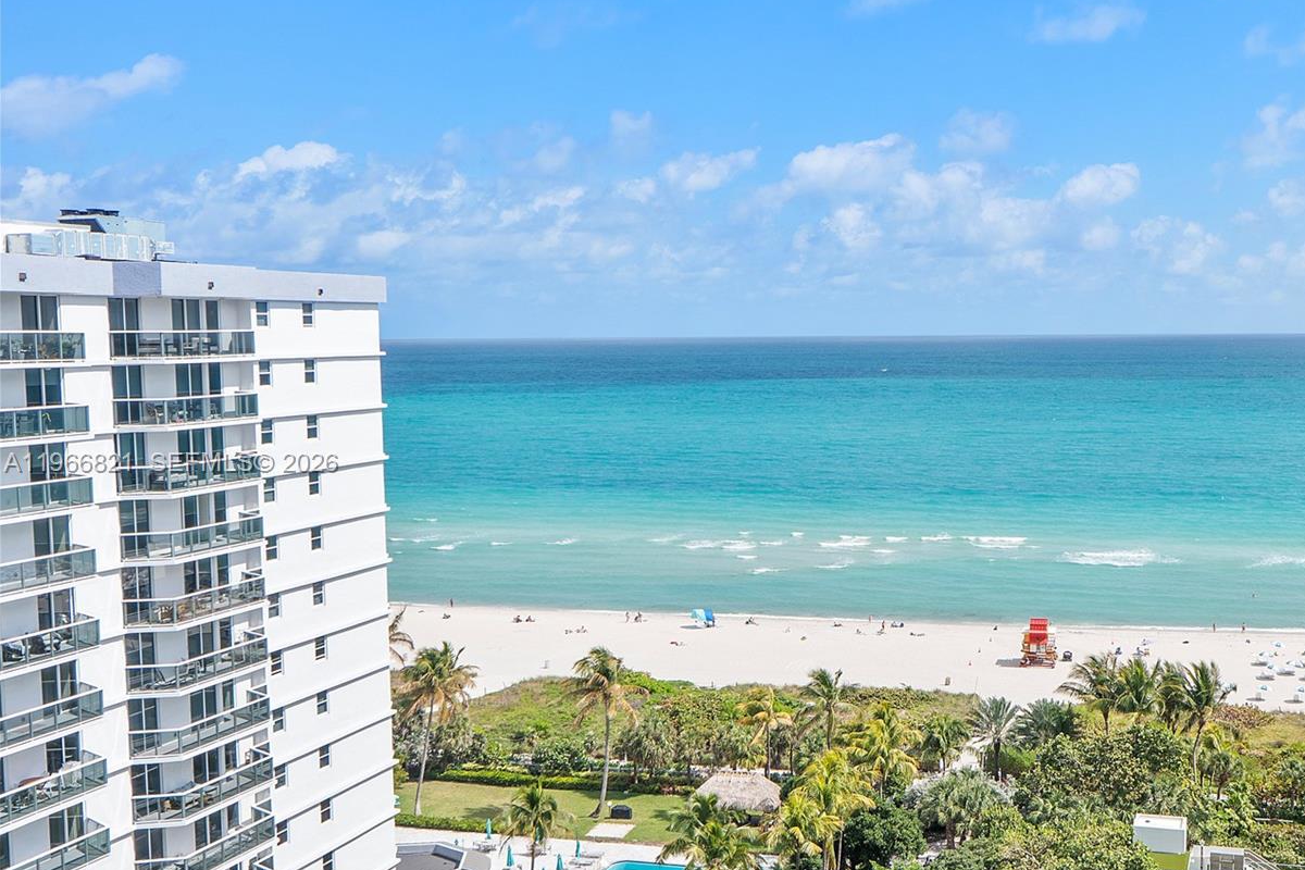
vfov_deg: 33.4
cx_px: 869
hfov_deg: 47.7
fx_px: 1450
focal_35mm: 40
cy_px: 464
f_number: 8
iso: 320
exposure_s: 1/1250
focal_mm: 20
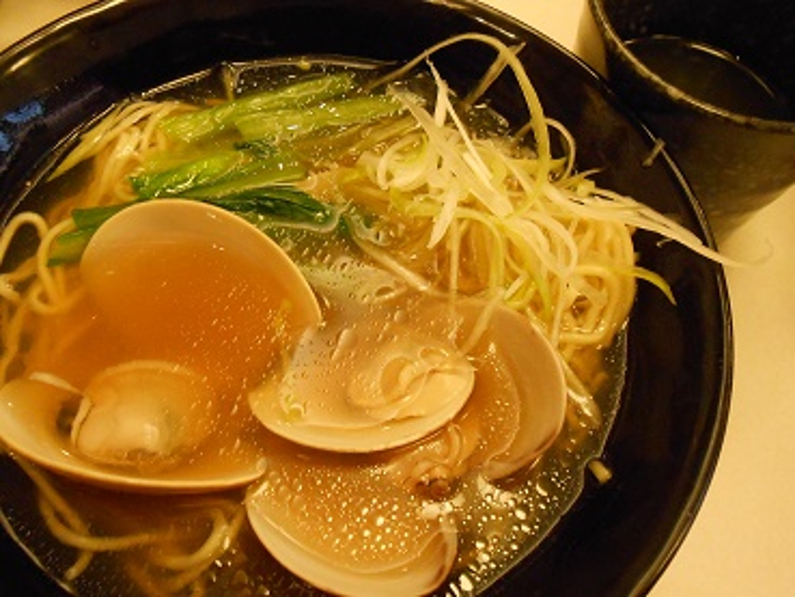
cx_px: 398
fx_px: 689
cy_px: 298
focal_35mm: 30
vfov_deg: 46.8
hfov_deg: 59.9
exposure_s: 1/25
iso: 800
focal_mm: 5.3
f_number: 3.8
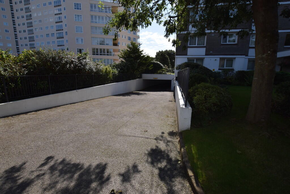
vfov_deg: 77.3
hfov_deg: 100.4
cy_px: 97
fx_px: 121
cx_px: 145
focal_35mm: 15
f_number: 9
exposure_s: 1/200
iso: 100
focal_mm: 10
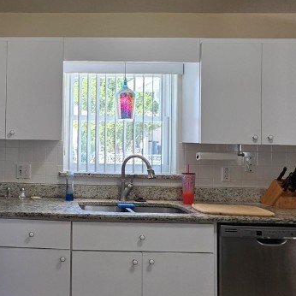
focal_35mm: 34
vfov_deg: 48.3
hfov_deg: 44.3
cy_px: 127
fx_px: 329
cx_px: 32
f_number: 1.9
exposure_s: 1/120
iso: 200
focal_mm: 2.2
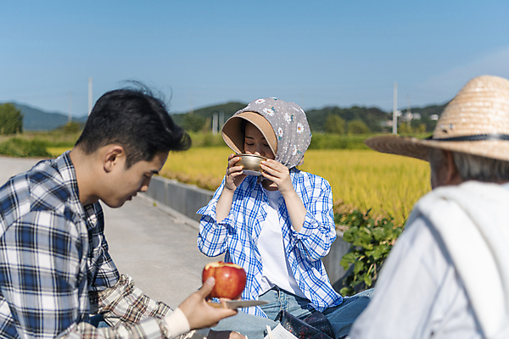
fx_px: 735
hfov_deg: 38.2
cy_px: 170
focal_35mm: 52
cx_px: 254
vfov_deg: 26.0
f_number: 2.8
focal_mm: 52
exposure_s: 1/5000
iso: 100
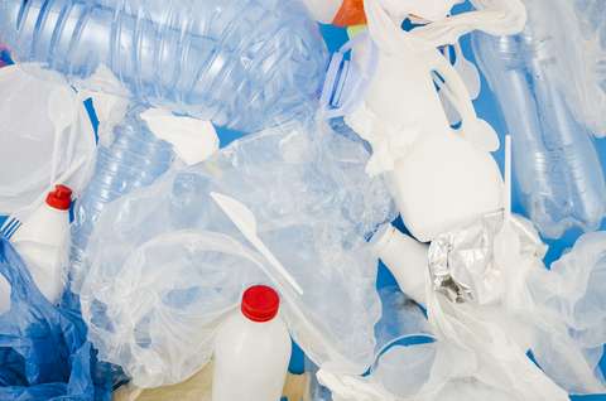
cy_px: 200
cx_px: 303
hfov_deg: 67.5
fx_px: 454
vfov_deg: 47.7
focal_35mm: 27
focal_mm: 18
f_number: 7.1
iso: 100
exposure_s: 1/25
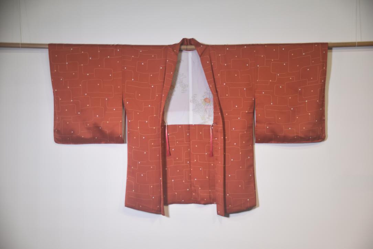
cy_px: 124
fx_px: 808
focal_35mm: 78
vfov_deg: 17.5
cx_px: 186
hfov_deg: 26.0
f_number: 4.8
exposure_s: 1/60
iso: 450
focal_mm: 52
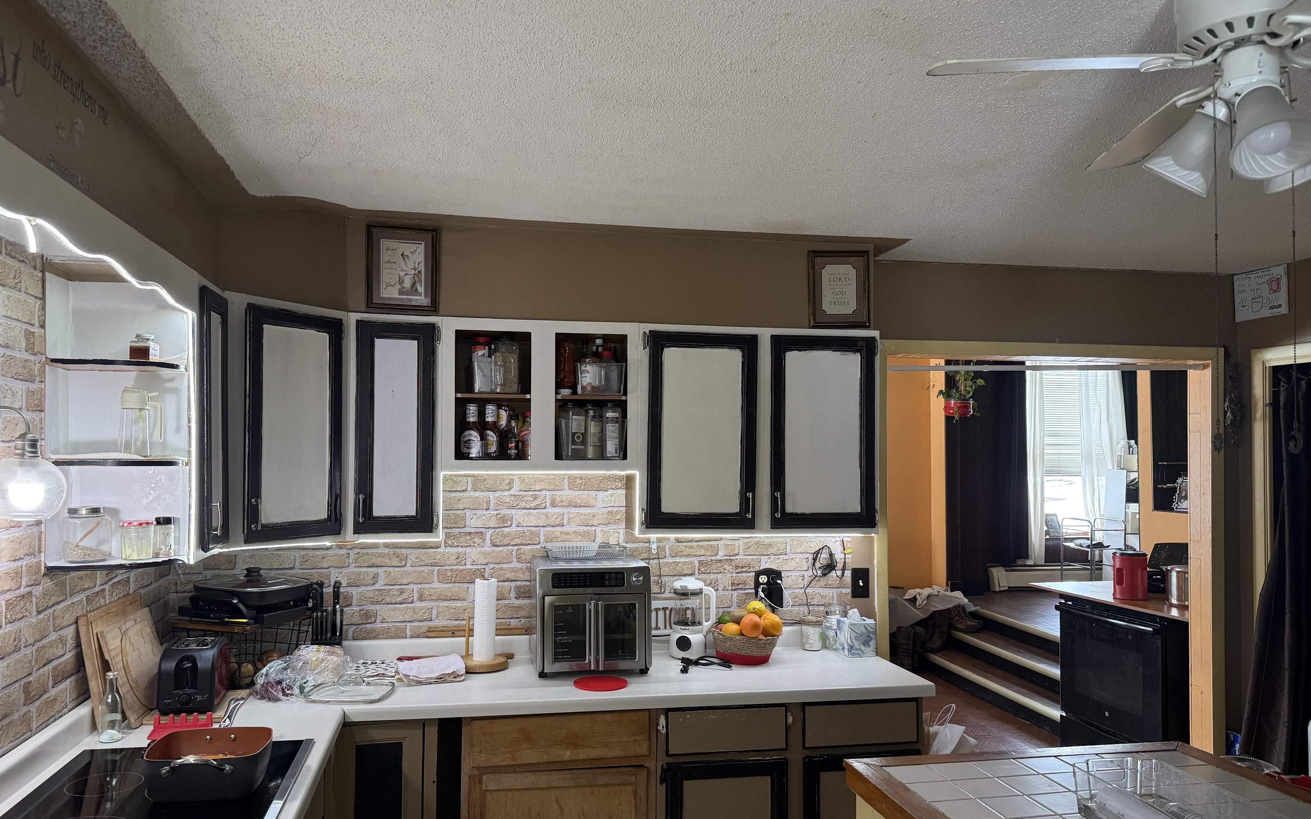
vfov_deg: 47.6
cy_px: 433
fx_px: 929
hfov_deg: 70.4
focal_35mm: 26
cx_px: 642
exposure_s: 1/91
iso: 200
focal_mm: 6.76
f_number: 1.78
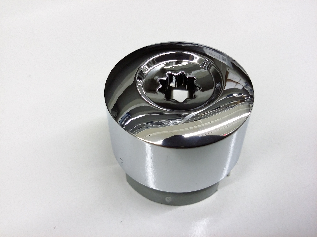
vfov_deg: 44.2
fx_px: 293
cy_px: 118
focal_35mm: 32
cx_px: 158
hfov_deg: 56.8
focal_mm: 3.4
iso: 160
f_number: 2.4
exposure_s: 1/17
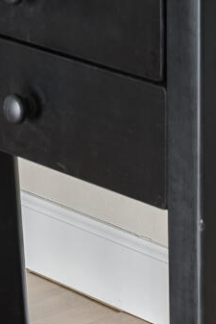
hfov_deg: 6.6
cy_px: -431
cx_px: 63
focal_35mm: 208
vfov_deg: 9.0
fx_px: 1870
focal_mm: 35
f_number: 8
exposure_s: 1
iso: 100
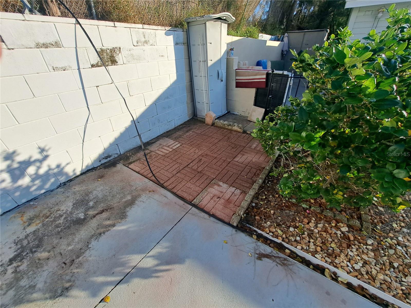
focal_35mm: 13
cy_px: 154
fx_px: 154
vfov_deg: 89.9
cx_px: 206
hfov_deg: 106.2
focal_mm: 1.74
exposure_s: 1/1247
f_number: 2.2
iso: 50
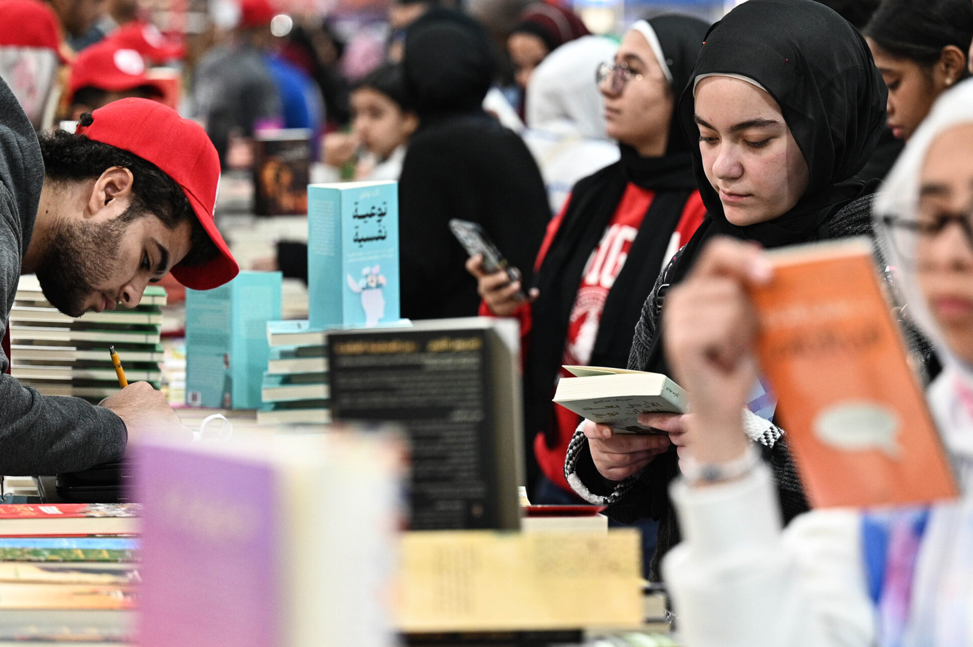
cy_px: 315
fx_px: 3268
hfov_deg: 16.9
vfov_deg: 11.3
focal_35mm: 121
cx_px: 645
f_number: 2.8
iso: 1600
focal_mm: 91
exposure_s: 1/200
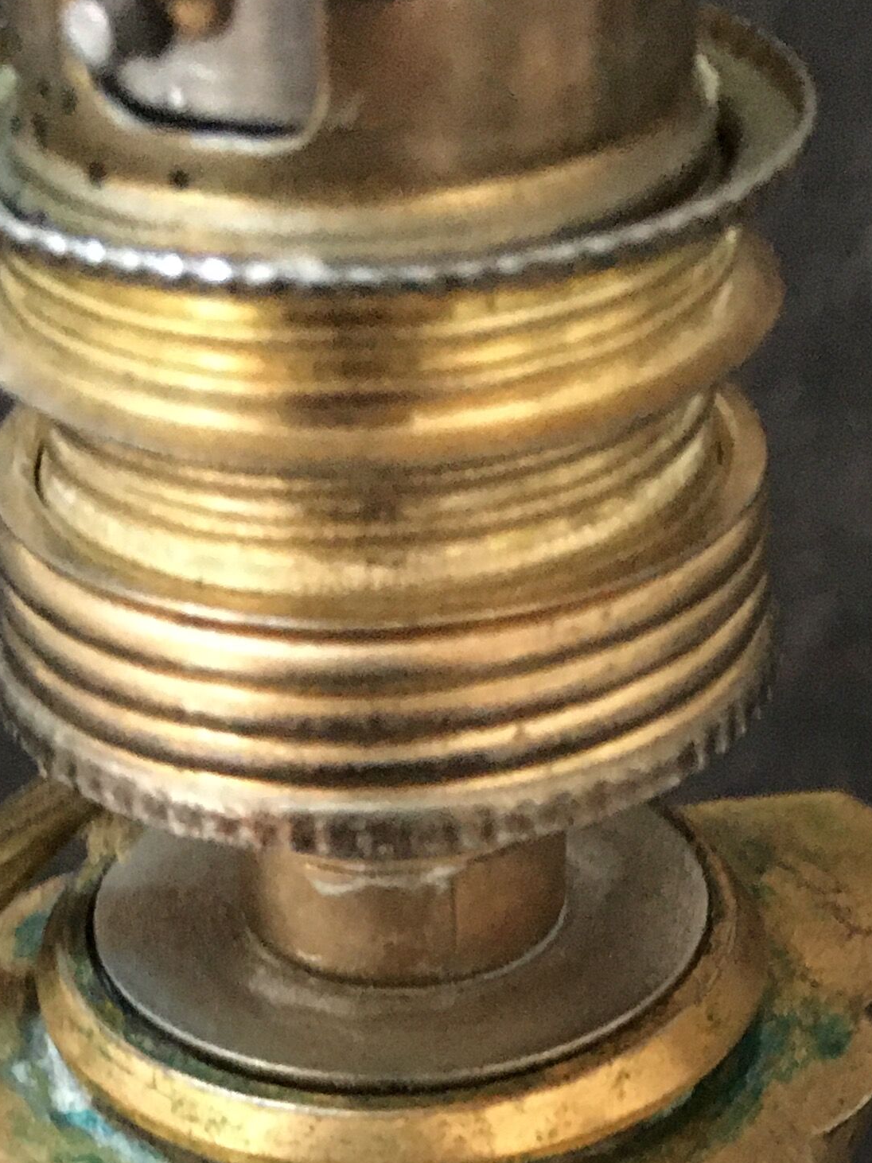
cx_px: 531
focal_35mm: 80
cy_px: 1542
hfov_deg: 18.4
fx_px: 2688
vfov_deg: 21.8
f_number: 2.2
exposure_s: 1/17
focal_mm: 4.15
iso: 500
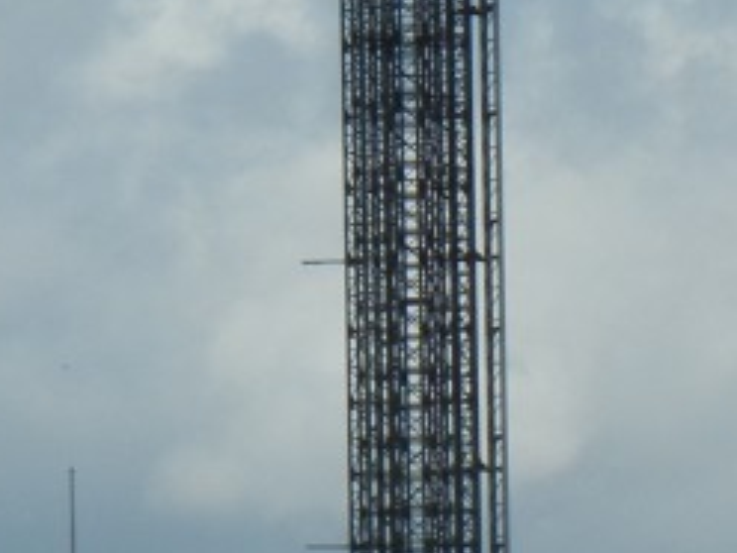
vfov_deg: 3.5
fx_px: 8985
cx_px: 672
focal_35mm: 422
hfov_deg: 4.7
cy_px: 395
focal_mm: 18.3
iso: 160
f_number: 9
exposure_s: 1/447
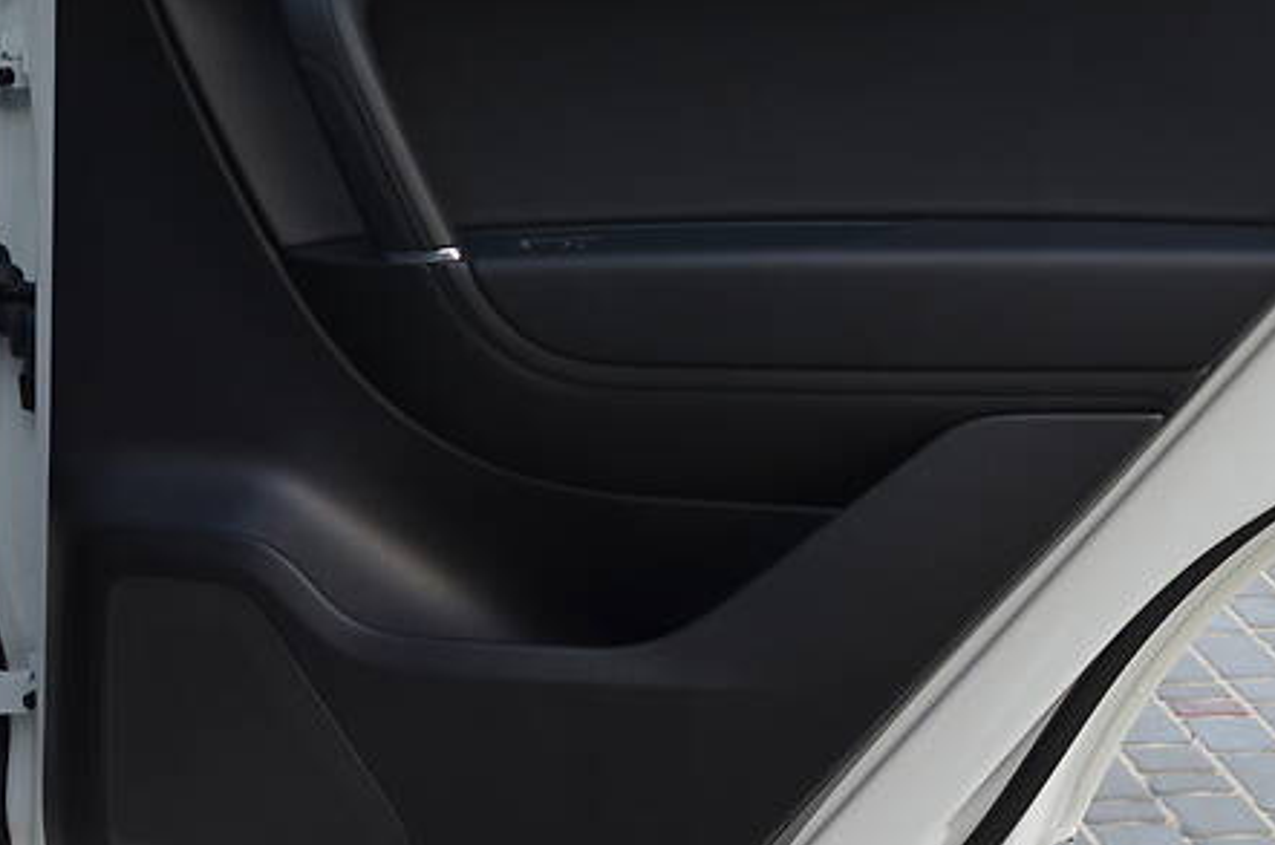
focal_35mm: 68
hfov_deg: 29.7
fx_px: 2401
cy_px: 340
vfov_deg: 19.9
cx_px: 750
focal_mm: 25
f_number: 5.6
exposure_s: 1/125
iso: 400
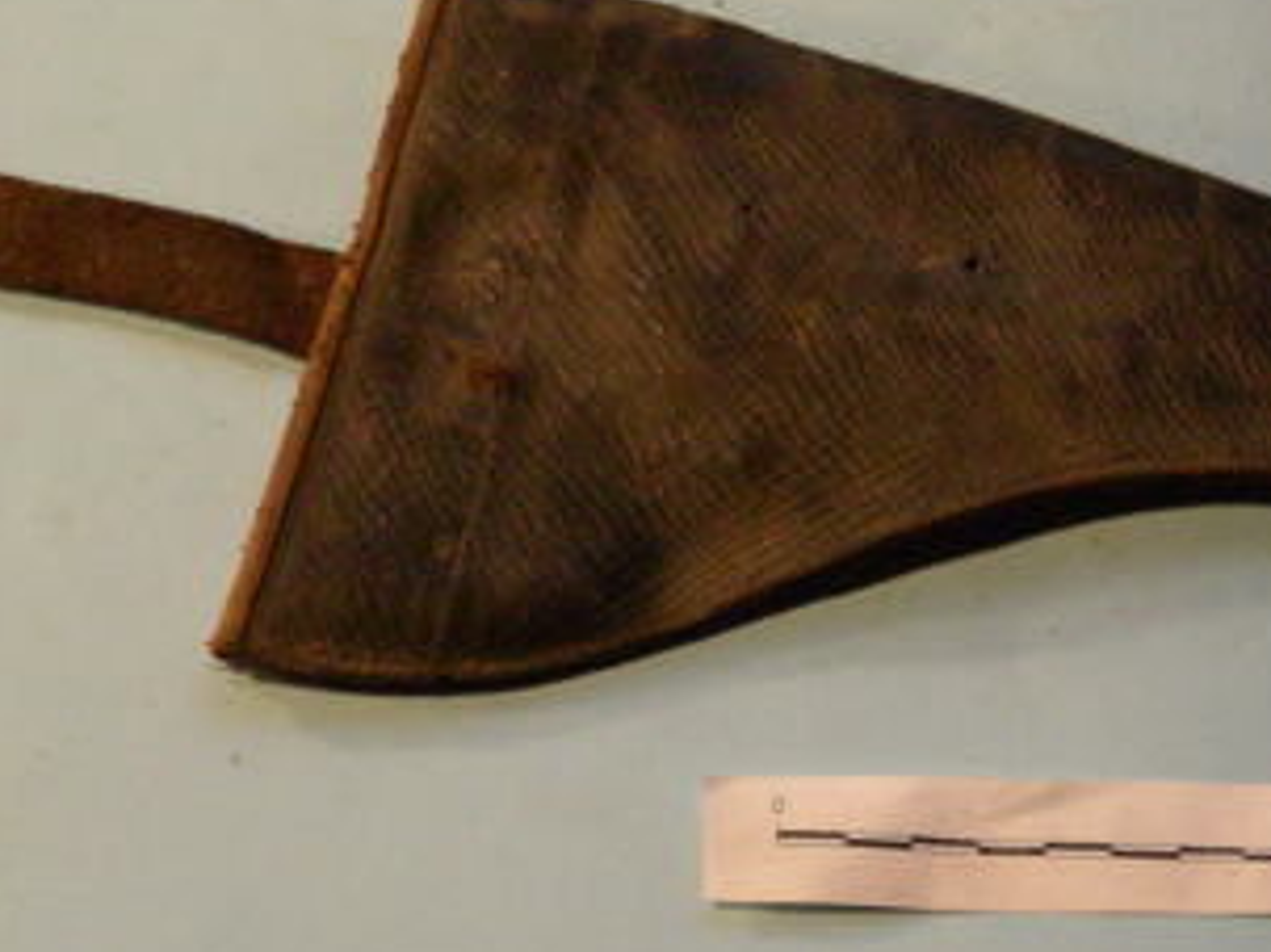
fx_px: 7744
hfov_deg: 9.4
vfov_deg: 7.0
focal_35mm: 211
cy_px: 489
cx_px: 705
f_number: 3.5
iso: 400
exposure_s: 1/197
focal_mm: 21.3
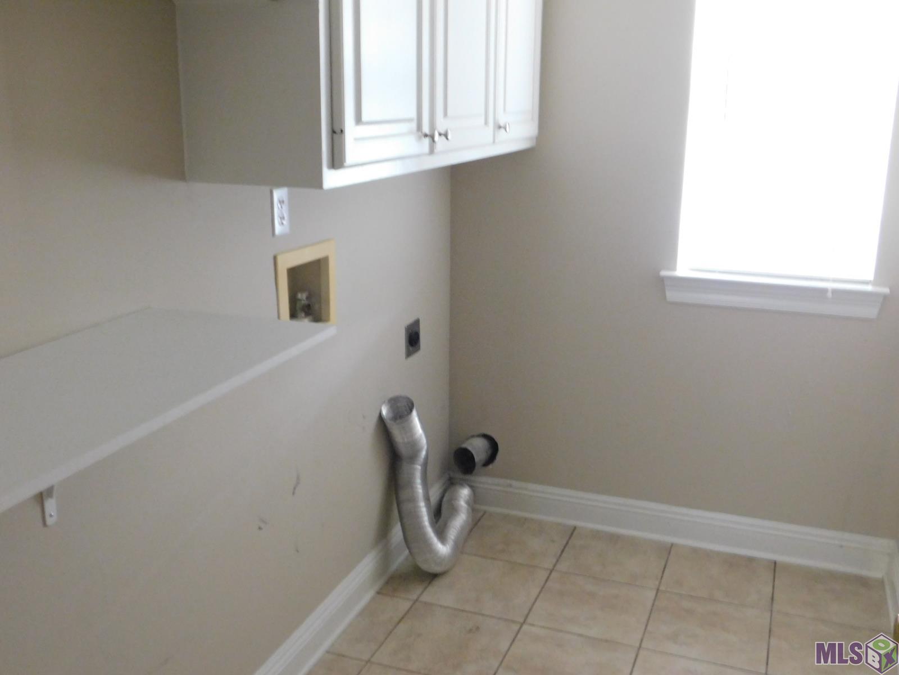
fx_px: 935
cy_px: 338
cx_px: 450
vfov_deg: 39.7
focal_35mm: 36
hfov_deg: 51.4
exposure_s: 1/8
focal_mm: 6.3
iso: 720
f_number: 3.5
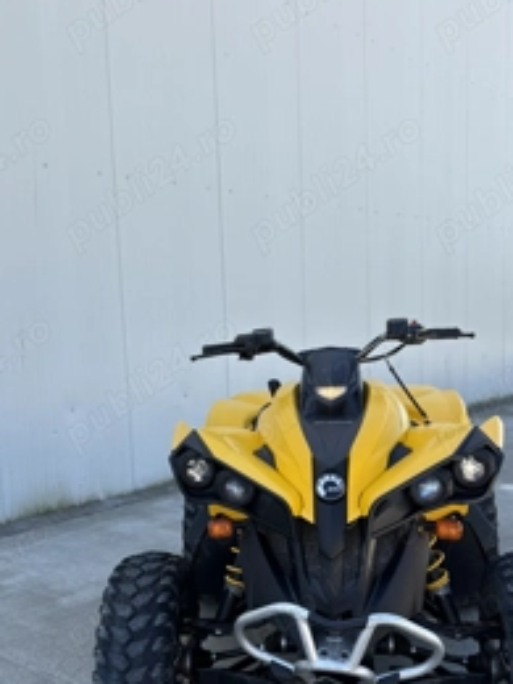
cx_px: 242
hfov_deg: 35.9
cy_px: 426
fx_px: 790
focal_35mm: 40
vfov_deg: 46.4
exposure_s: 1/1175
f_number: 1.6
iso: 50
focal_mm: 5.96
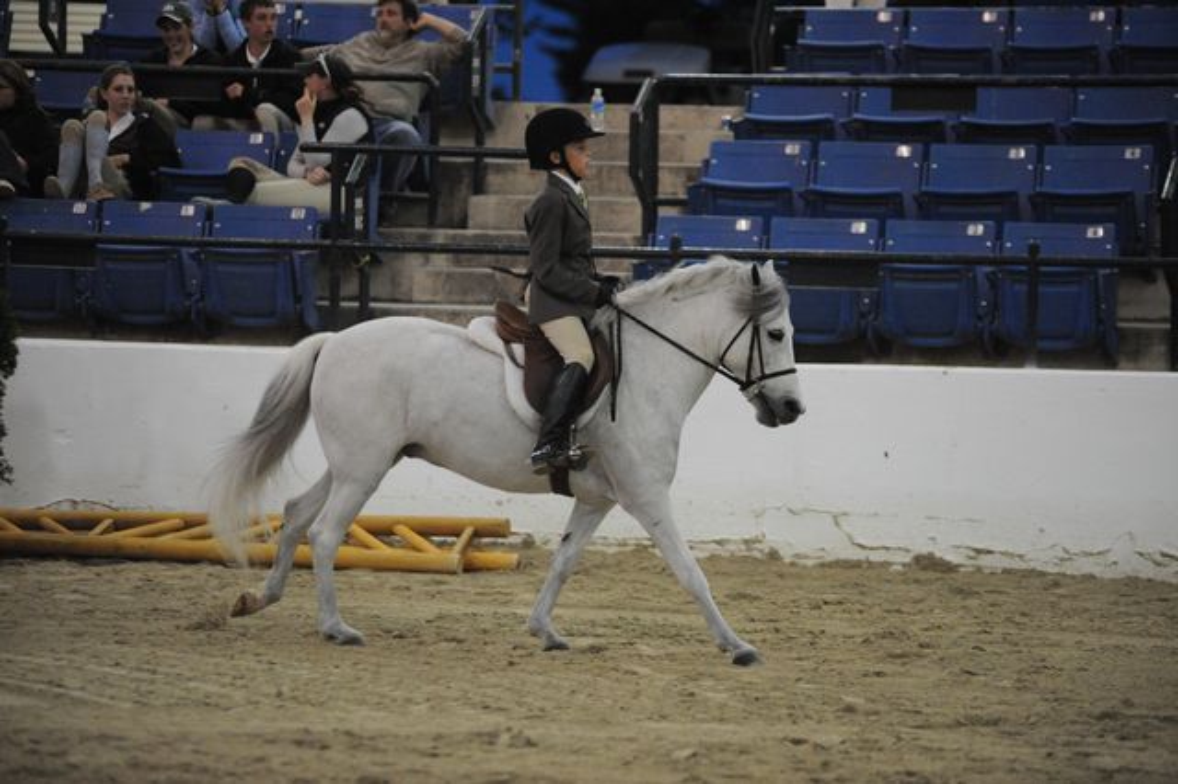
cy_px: 392
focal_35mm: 150
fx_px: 4906
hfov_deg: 13.7
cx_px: 589
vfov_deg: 9.1
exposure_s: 1/500
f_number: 2.8
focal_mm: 150
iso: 6400
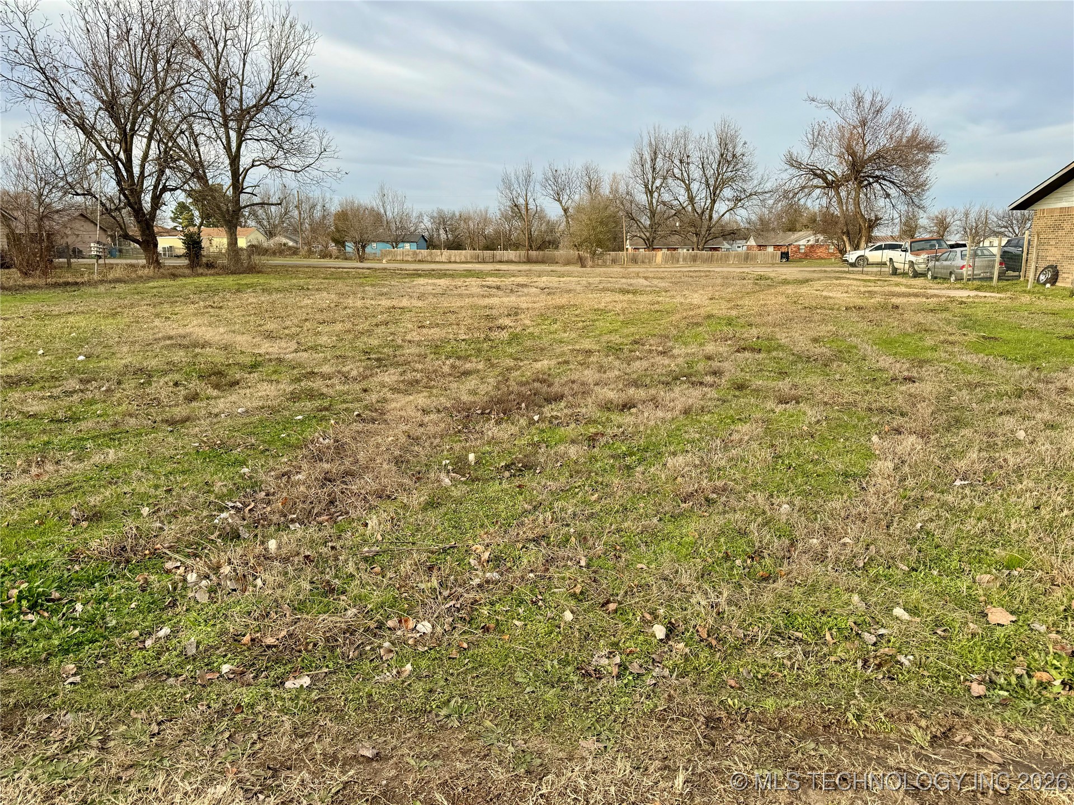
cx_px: 537
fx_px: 745
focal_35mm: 24
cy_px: 402
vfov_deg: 56.8
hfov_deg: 71.6
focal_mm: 6.76
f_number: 1.78
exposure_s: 1/747
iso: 80
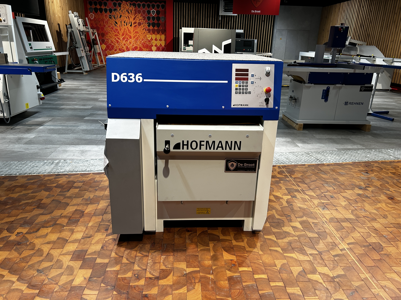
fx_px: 301
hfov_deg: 67.3
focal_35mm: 26
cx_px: 200
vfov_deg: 53.1
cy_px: 150
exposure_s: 1/100
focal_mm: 5.7
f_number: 1.5
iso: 100
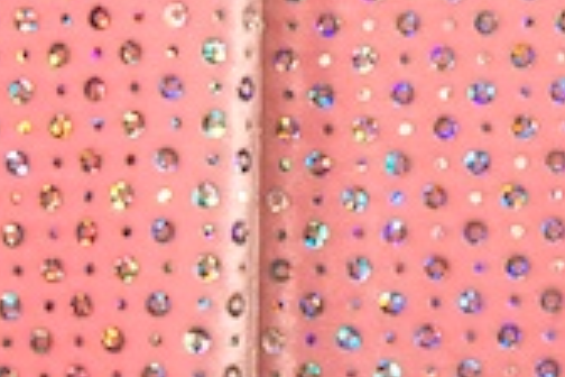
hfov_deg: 4.0
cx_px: 804
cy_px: -91
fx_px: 8000
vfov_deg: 2.7
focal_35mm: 510
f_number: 29
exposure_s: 1/200
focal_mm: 95
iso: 200
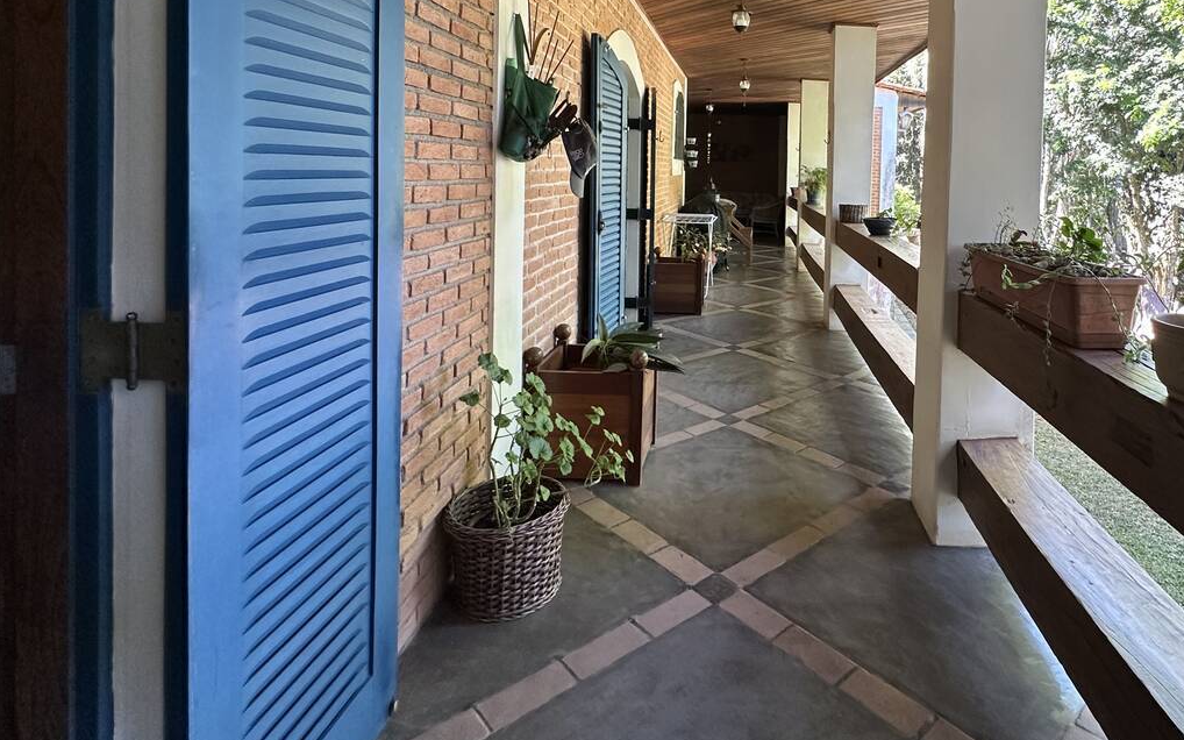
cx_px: 758
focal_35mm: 21
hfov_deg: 80.4
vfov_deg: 54.6
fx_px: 678
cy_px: 185
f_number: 2.2
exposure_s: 1/99
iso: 250
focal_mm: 2.22
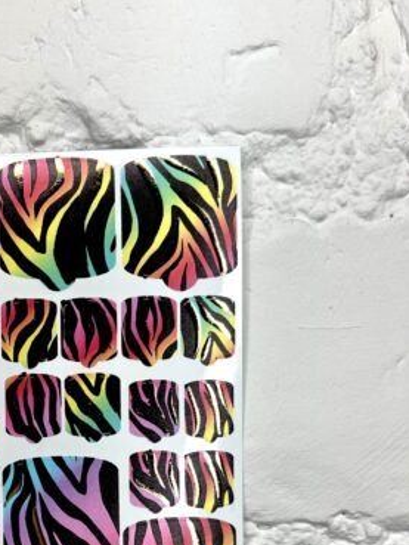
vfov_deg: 38.7
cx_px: 41
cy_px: 445
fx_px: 740
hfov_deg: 29.6
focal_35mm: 47
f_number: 1.5
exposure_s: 1/814
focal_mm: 5.7
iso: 50
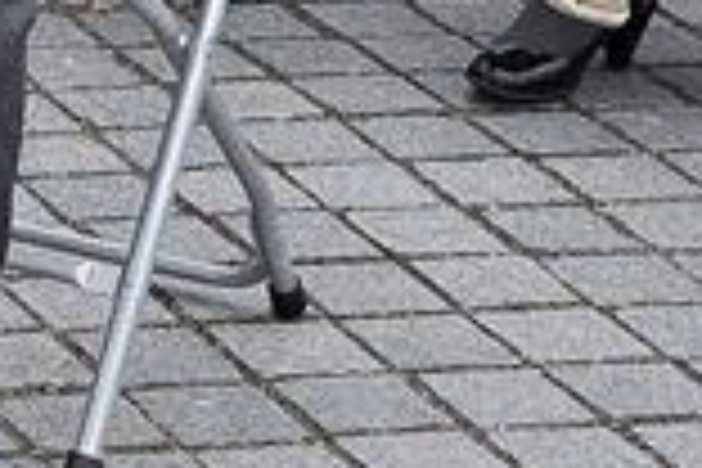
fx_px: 5089
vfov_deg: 5.2
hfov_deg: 7.5
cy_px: -506
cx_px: -747
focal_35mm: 261
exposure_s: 1/320
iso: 500
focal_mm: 32
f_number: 9
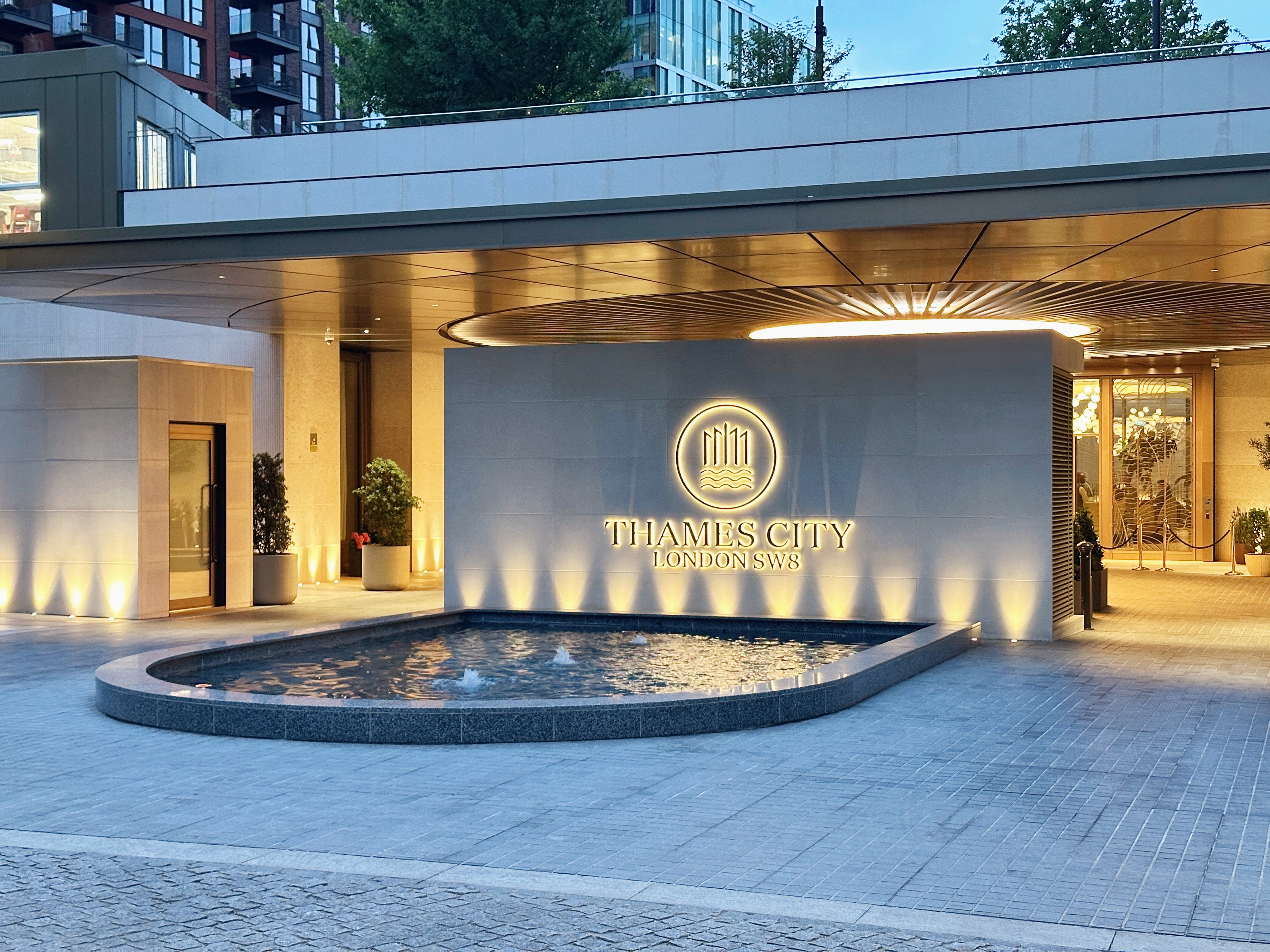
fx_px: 1761
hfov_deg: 39.7
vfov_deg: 30.3
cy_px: 476
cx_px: 635
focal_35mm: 48
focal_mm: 6.86
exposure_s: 1/39
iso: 400
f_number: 1.78
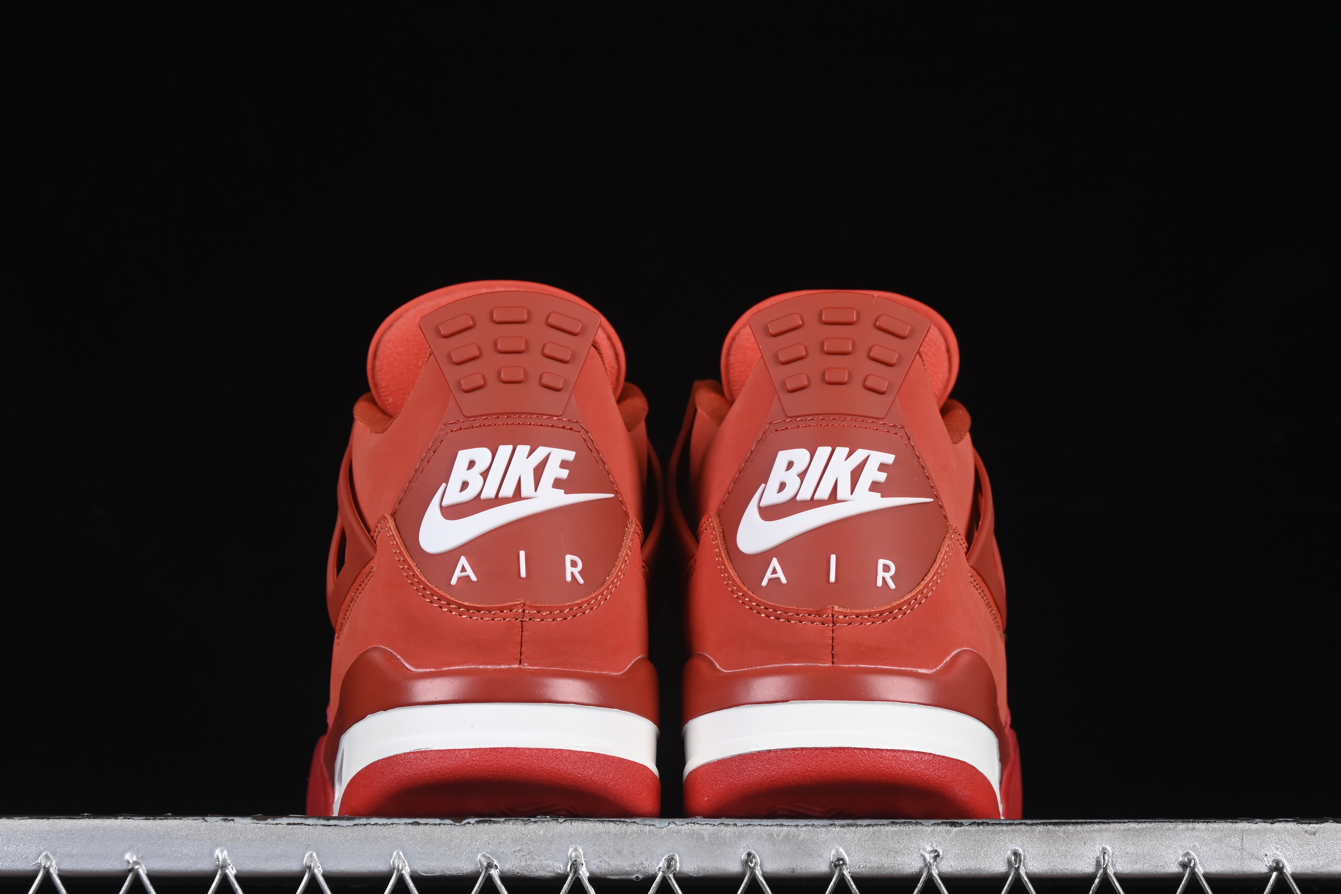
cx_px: 669
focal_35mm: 89
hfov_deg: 22.9
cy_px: 486
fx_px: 3315
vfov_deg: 15.4
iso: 160
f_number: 7.1
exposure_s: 1/60
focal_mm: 50
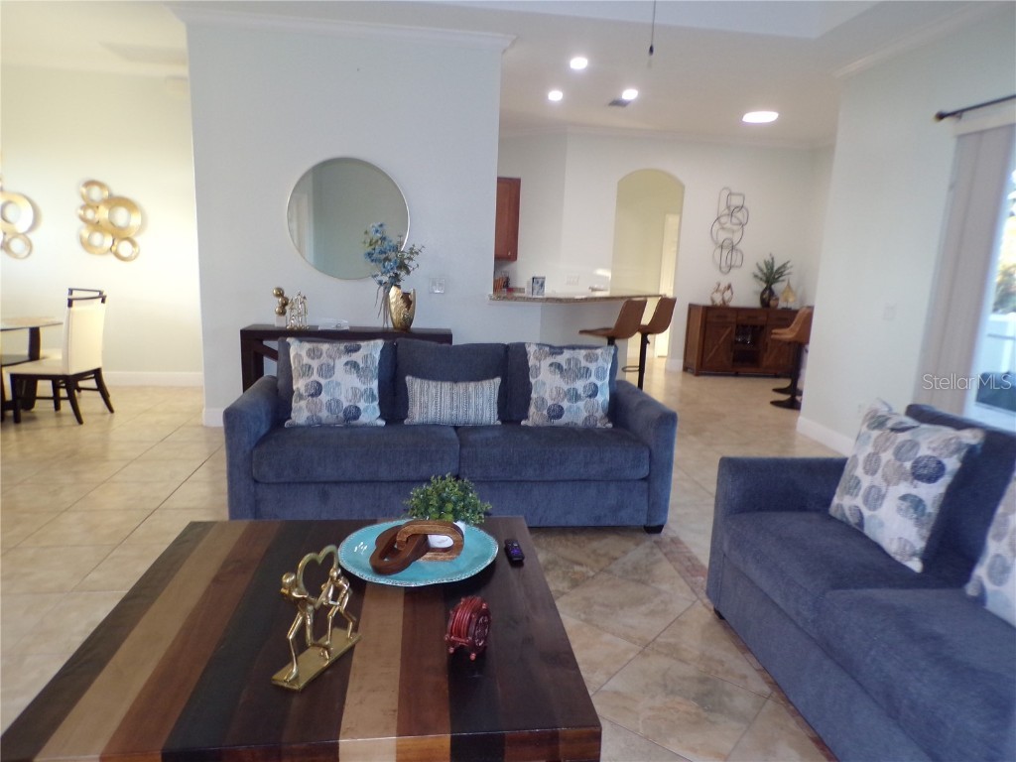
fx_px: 704
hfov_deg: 71.6
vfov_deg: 56.8
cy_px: 381
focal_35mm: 24
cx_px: 508
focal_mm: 4.3
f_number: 3
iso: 200
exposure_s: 1/34
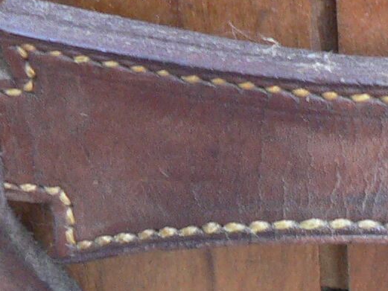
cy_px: 252
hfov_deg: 11.1
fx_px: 1984
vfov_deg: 8.4
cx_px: 392
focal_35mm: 177
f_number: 2.8
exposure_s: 1/30
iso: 150
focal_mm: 6
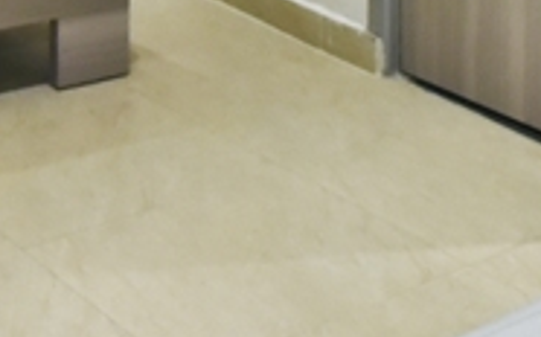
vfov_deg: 11.8
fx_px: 1400
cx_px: 461
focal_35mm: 95
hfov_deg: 21.5
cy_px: -397
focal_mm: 16
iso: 3200
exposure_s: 1/50
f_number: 9
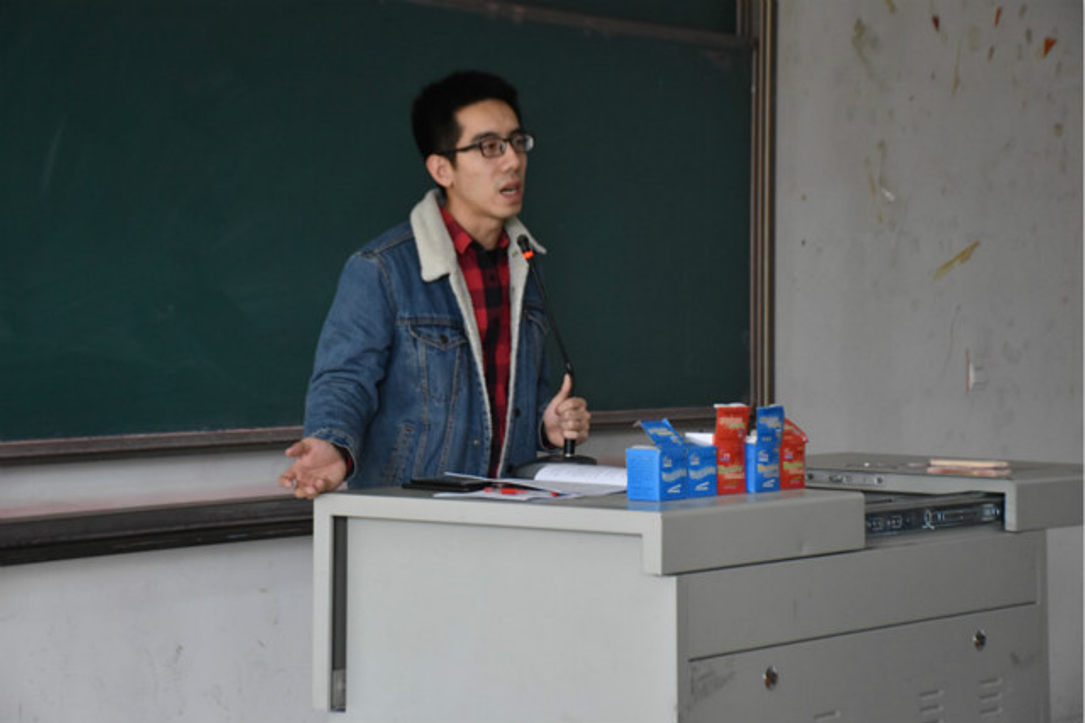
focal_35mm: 84
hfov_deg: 24.2
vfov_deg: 16.2
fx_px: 2530
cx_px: 542
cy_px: 362
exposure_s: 1/125
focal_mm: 56
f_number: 4.8
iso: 1250
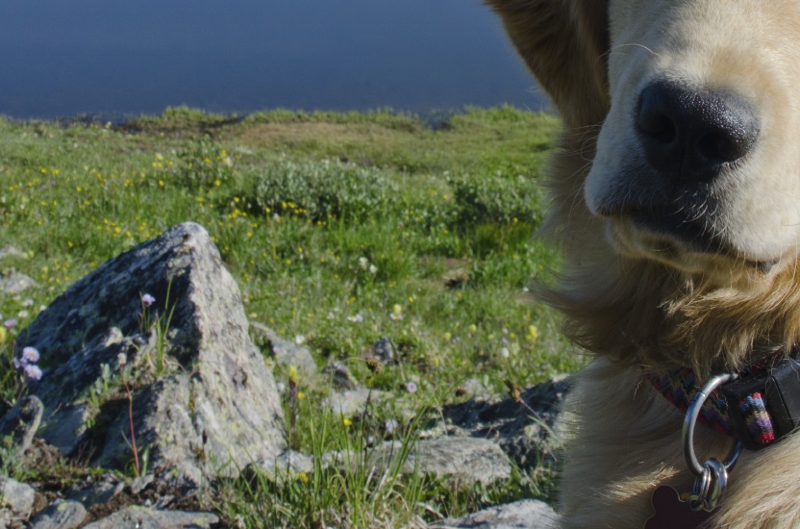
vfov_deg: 15.5
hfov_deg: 23.7
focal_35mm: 86
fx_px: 1906
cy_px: -12
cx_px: 397
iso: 160
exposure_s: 1/125
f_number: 16
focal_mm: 28
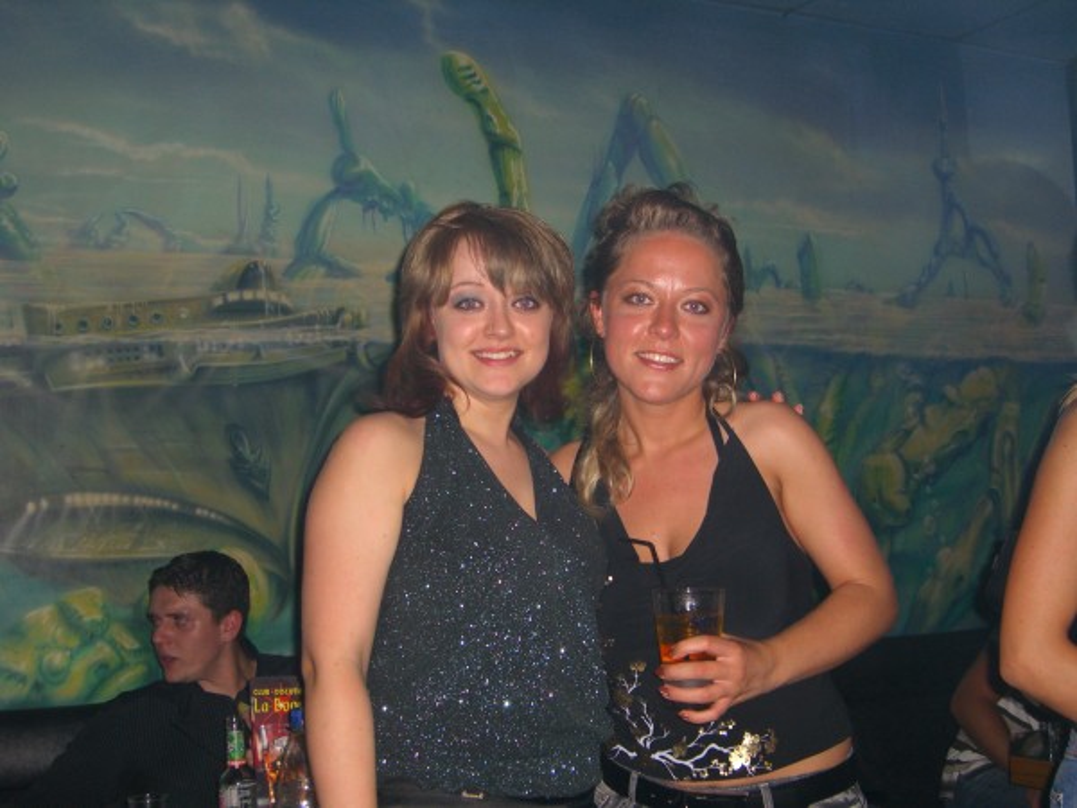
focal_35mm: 46
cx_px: 538
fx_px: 1431
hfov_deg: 41.2
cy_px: 404
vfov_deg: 31.5
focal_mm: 9.5
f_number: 3.1
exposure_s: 1/60
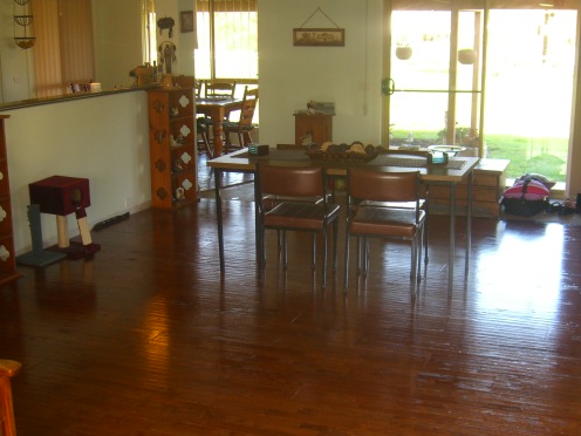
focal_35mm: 49
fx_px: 822
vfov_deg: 29.6
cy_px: 250
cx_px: 299
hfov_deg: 38.9
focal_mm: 7.9
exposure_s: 1/60
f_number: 2.8
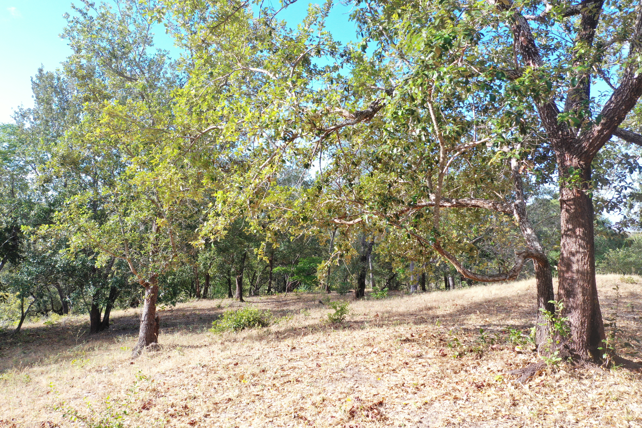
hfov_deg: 65.5
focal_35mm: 28
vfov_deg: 46.4
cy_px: 214
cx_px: 321
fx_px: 499
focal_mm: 10.26
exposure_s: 1/160
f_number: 4.5
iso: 100
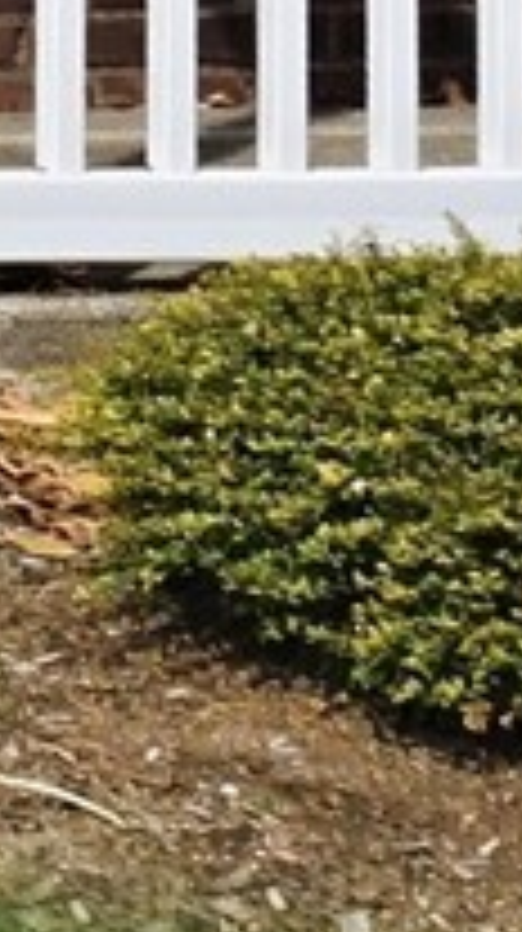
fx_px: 4096
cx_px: -2934
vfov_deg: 10.3
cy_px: -1628
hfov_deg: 4.5
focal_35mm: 166
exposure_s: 1/200
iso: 100
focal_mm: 16
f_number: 11
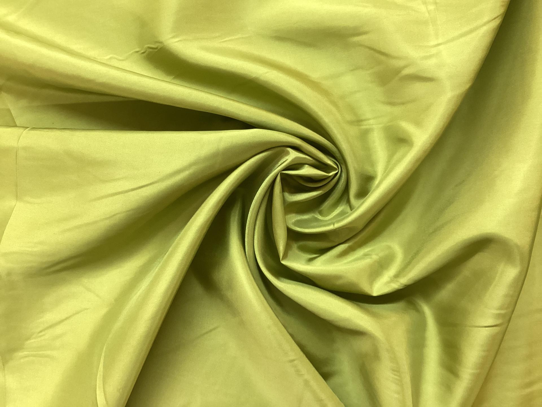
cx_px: 271
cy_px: 204
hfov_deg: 58.4
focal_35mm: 31
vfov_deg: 45.4
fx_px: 485
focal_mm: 3.3
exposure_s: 1/50
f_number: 2.4
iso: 200
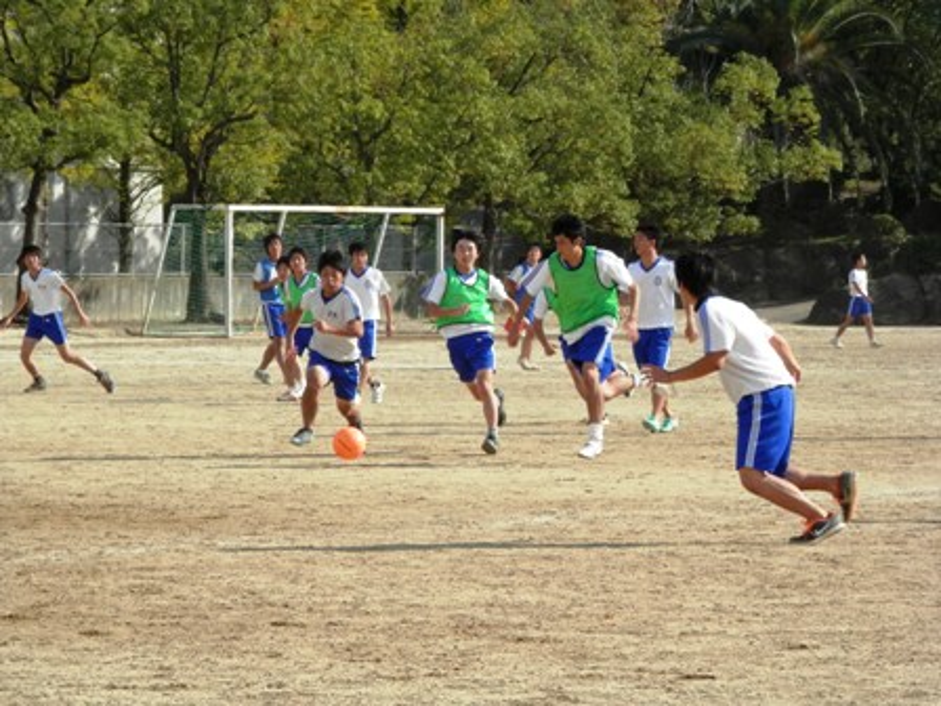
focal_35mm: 185
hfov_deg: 10.7
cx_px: 470
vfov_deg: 8.0
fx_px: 5029
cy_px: 353
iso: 80
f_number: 5.8
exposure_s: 1/320
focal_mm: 33.2
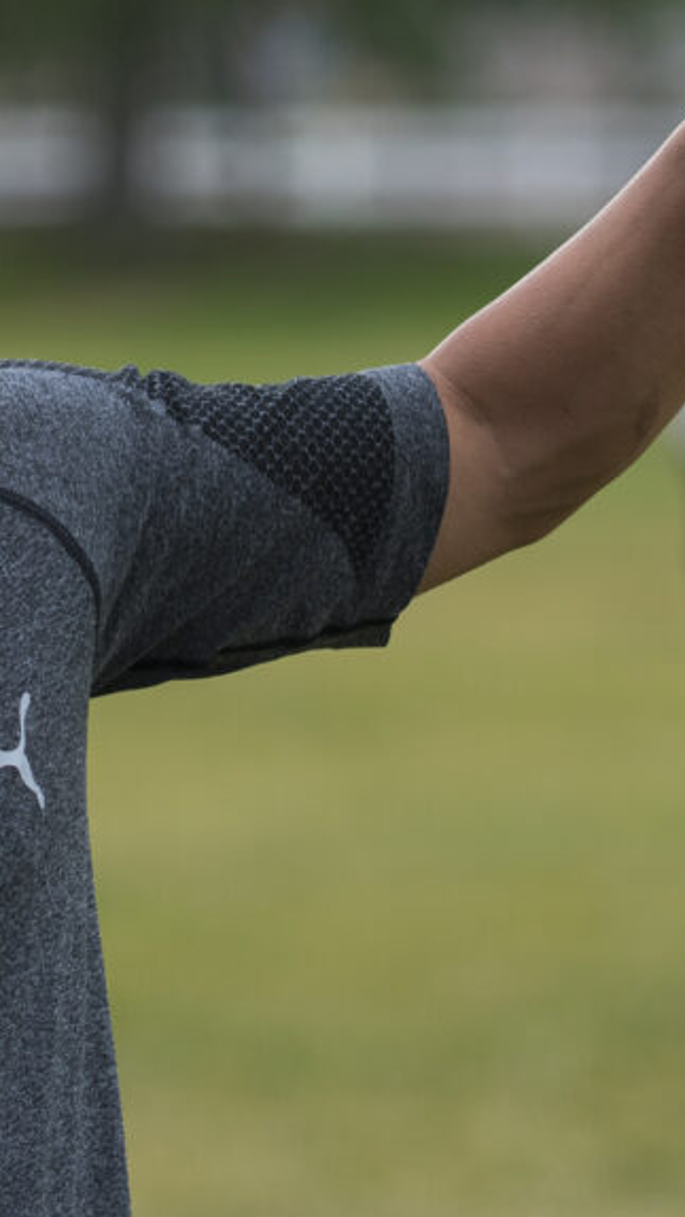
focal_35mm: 381
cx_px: -34
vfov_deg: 5.7
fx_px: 12299
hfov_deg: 3.2
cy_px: 426
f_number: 2.8
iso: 64
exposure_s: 1/500
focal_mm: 116
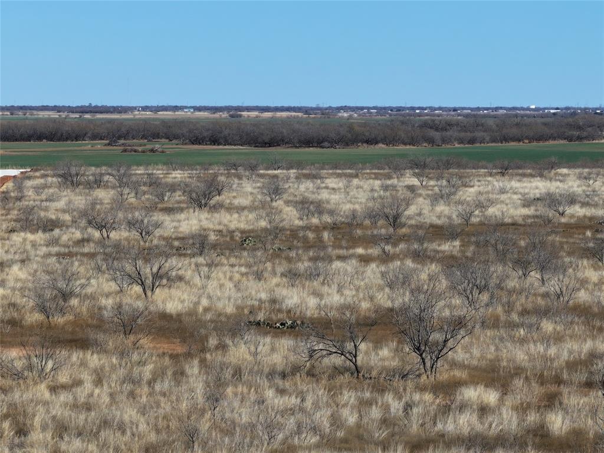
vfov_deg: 8.9
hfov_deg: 11.9
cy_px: 226
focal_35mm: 166
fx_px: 2896
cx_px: 302
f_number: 3.4
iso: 110
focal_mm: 30.71
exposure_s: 1/800
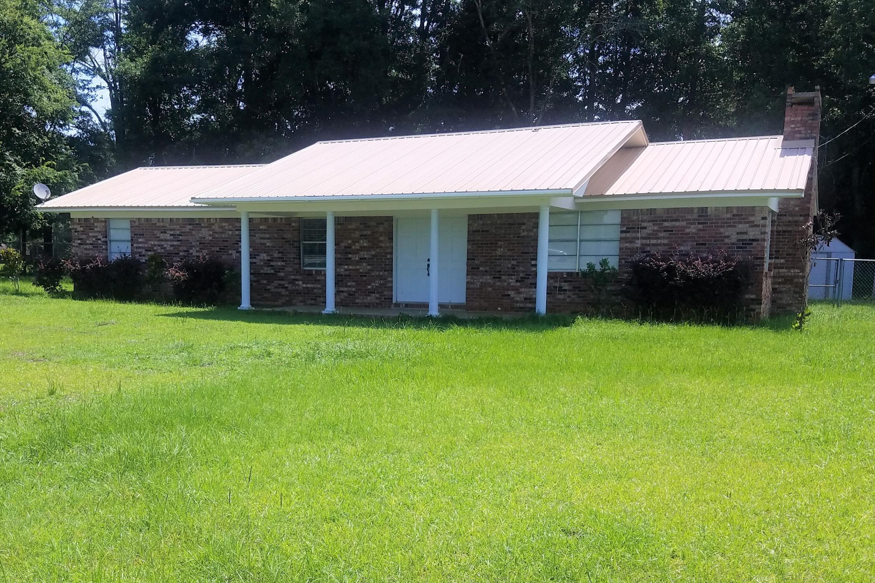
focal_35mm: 37
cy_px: 321
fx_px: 899
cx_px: 378
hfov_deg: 51.7
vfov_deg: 35.9
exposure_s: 1/2352
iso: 50
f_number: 1.7
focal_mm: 4.2
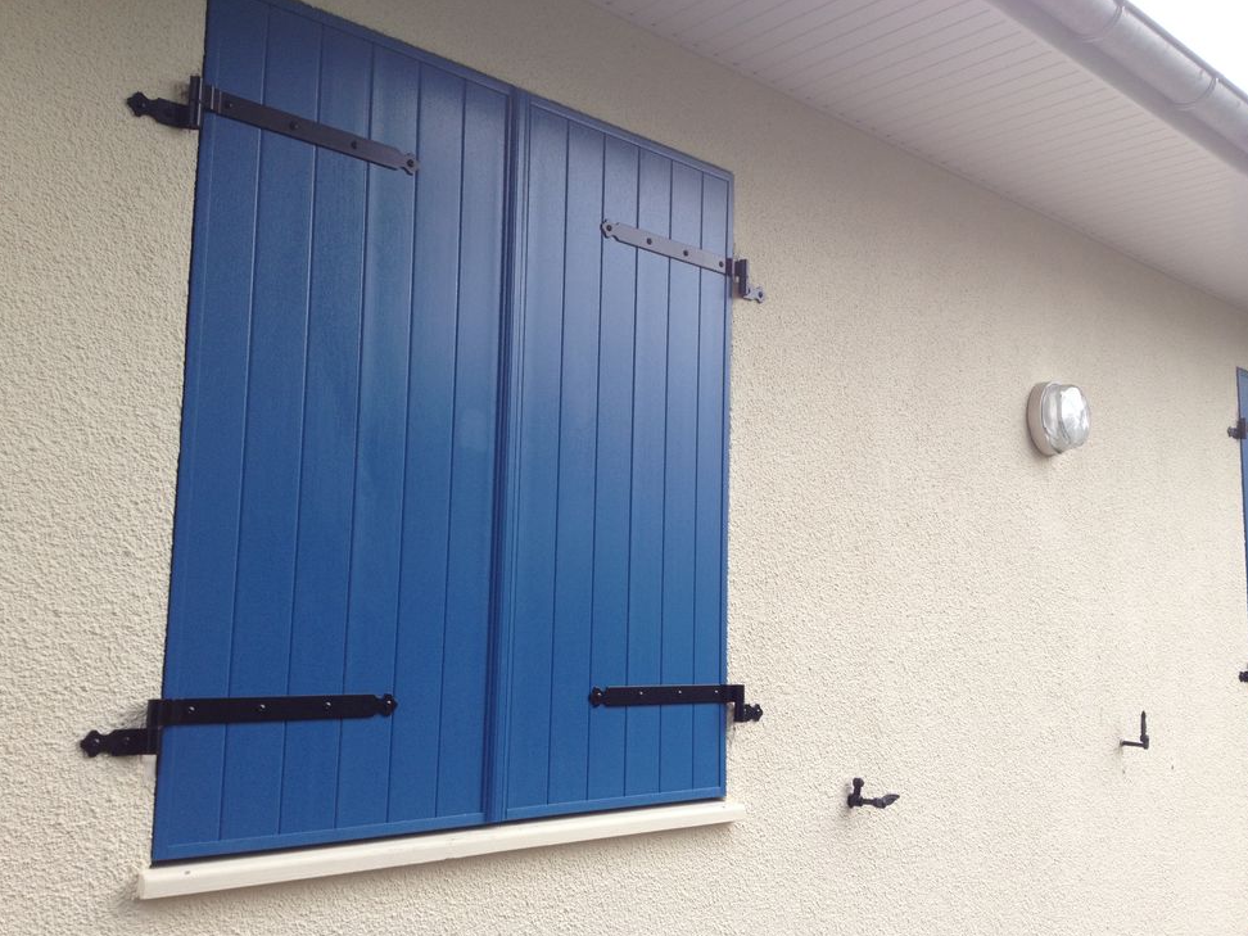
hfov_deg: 51.4
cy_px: 478
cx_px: 615
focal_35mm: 36
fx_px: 1298
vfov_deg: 39.7
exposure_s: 1/133
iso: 50
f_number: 2.4
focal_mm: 4.28
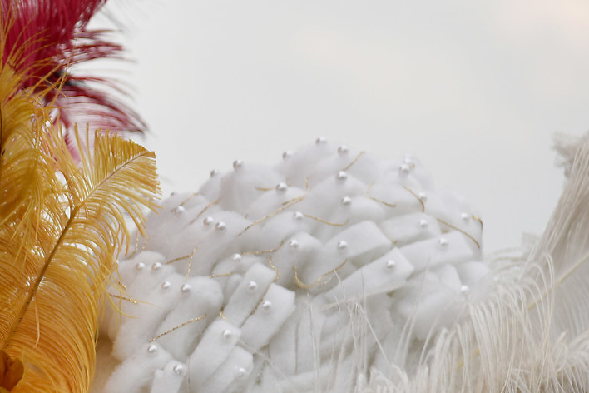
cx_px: -319
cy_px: 357
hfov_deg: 5.7
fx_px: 5824
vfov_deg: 3.9
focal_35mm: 356
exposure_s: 1/250
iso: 100
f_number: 4
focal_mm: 105
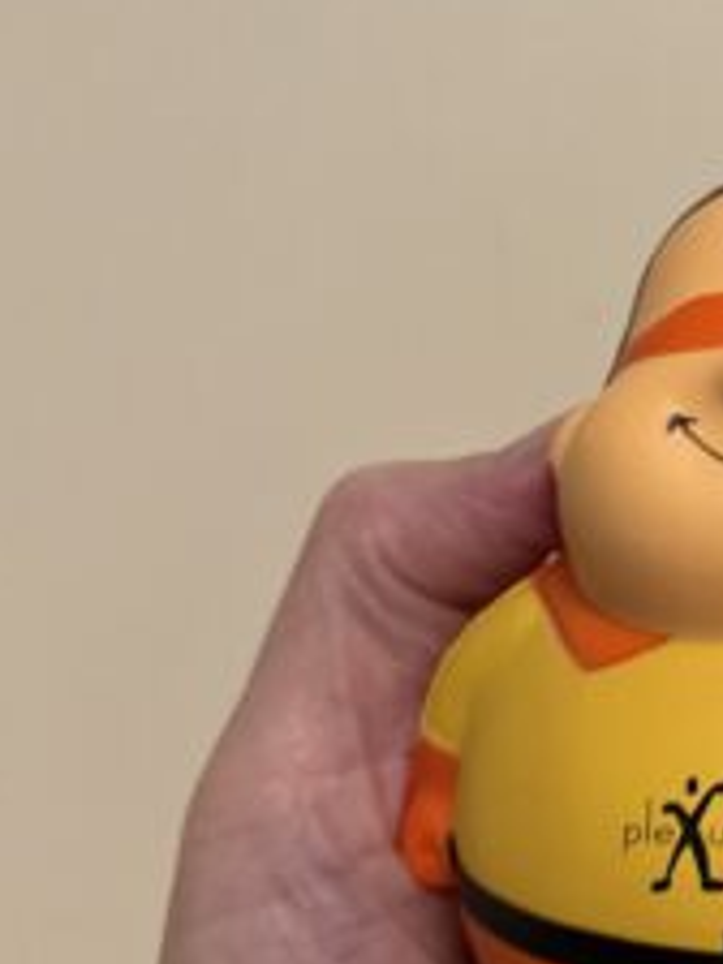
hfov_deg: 22.1
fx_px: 1727
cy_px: 678
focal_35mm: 62
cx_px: 839
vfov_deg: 30.8
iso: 160
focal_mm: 5.1
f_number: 1.6
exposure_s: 1/50
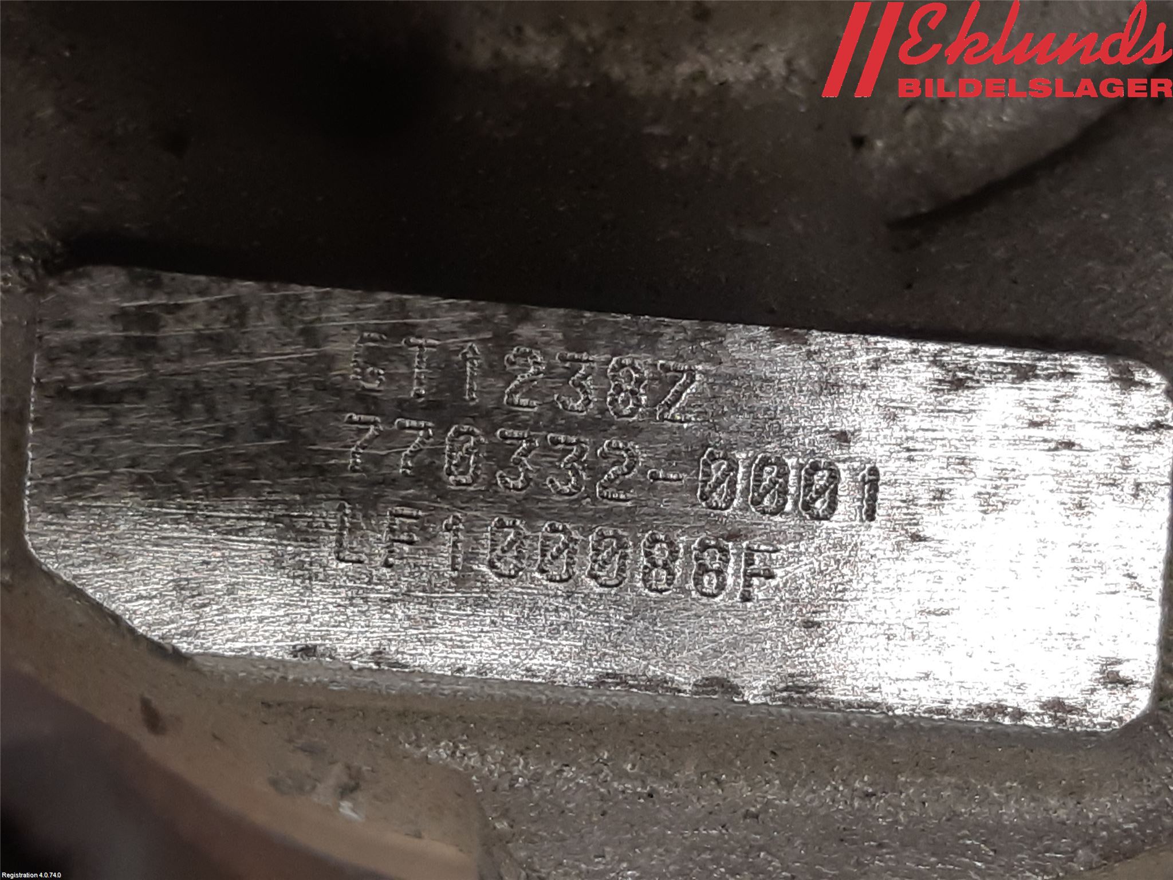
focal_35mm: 26
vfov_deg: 53.1
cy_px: 440
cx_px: 586
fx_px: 881
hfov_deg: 67.3
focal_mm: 3.93
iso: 100
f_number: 1.7
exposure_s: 1/50
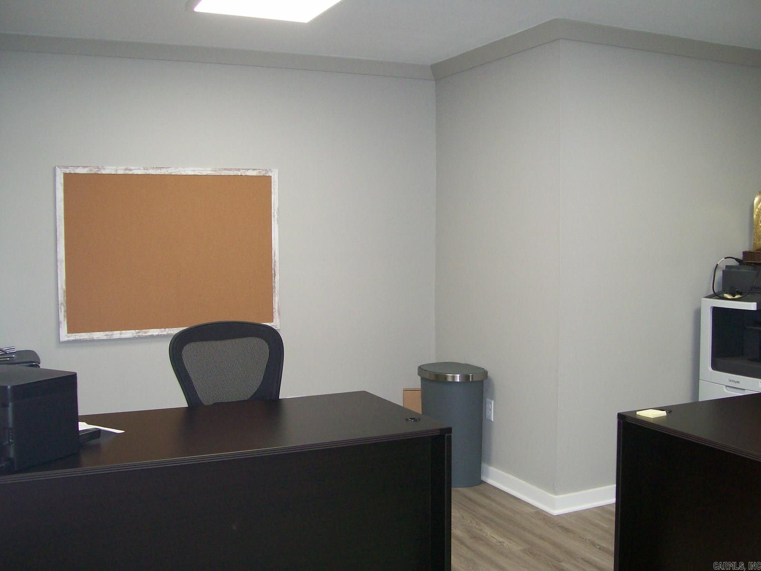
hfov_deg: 51.4
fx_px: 791
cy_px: 286
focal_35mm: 36
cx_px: 380
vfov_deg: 39.7
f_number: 2.7
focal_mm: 6
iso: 140
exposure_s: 1/64
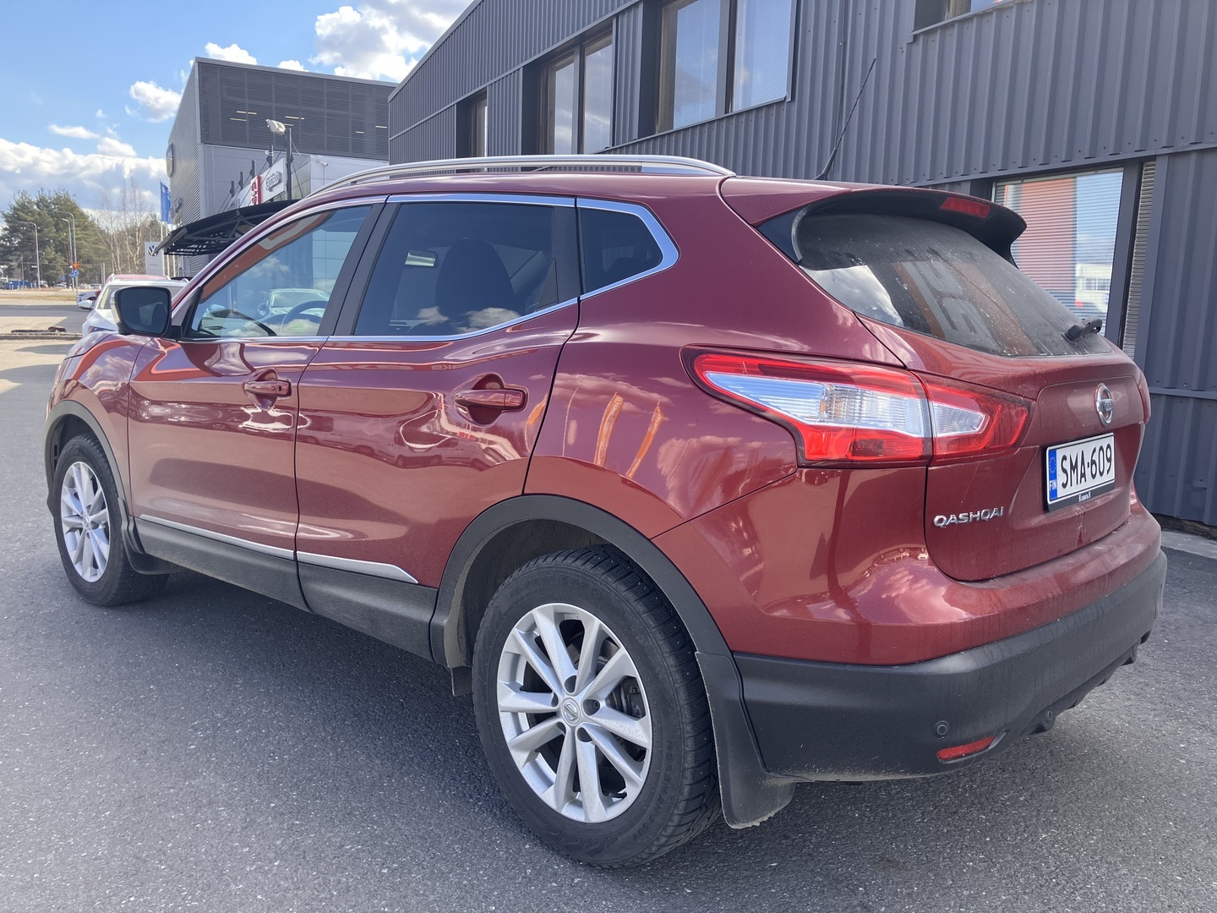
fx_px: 984
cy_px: 456
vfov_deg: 49.7
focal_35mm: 28
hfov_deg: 63.4
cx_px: 608
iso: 32
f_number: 1.8
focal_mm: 3.99
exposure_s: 1/376
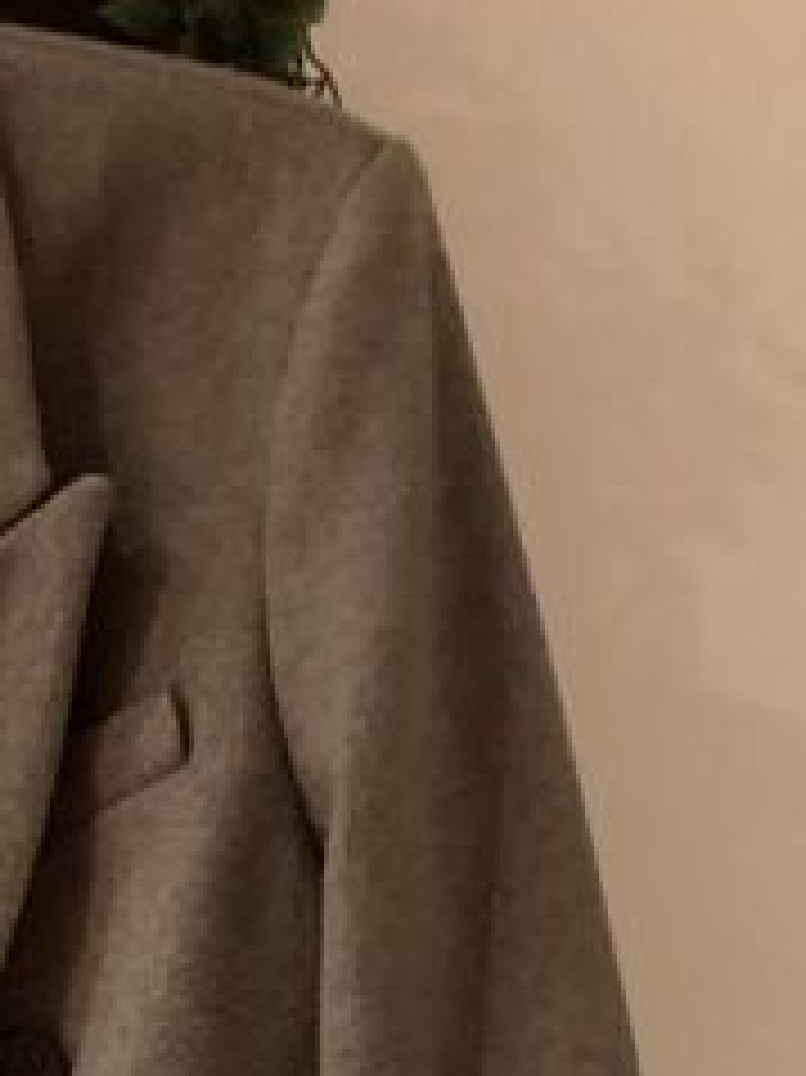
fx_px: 2579
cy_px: 1315
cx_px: -252
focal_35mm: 83
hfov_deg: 16.7
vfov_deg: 21.7
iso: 800
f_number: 2.4
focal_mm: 3.3
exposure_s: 1/15
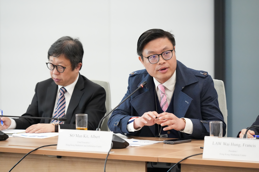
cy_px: 86
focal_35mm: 162
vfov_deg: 8.5
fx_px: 1165
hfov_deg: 12.7
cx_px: 130
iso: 10000
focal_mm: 162
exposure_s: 1/200
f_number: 4
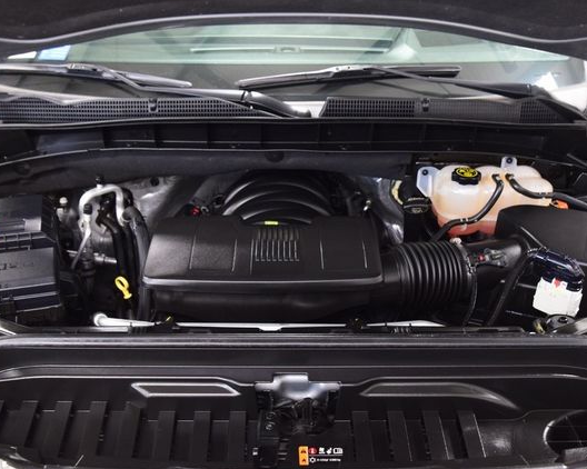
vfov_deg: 36.5
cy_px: 236
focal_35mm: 41
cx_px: 273
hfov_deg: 44.8
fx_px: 712
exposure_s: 1/15
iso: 1600
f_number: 5
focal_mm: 24
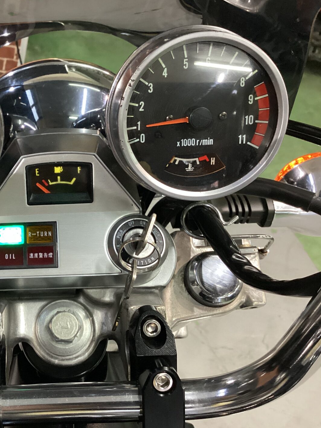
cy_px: 215
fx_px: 519
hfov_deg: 32.8
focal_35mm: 42
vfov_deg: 44.8
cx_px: 39
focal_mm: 3.3
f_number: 2.4
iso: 320
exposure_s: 1/60
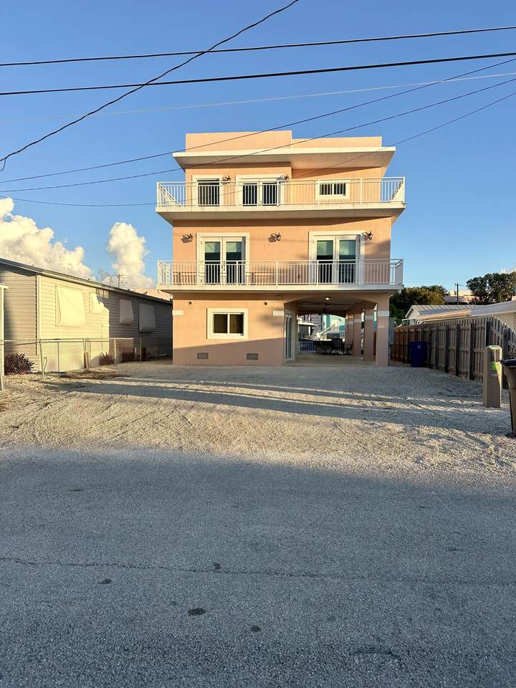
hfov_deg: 56.8
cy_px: 344
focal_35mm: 24
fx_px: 477
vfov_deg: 71.6
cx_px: 258
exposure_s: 1/2353
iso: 80
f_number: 1.78
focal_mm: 6.86
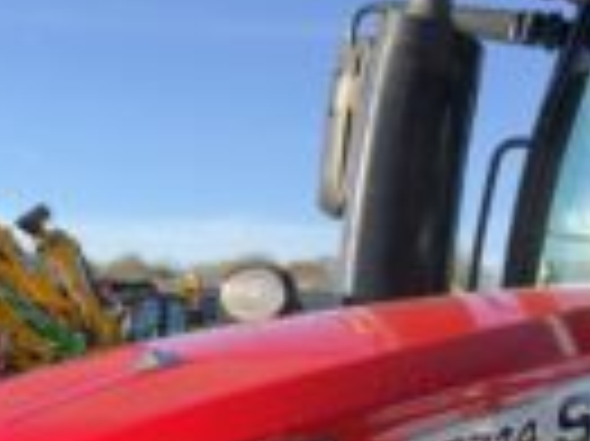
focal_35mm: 80
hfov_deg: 24.1
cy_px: 580
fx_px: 1362
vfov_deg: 17.2
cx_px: 464
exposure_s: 1/574
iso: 16
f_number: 1.8
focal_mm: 3
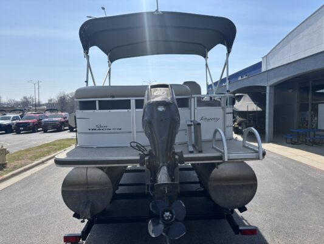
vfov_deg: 53.1
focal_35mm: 26
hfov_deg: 67.3
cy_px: 122
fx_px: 243
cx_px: 162
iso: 50
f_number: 1.6
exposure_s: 1/4255
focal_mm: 5.96
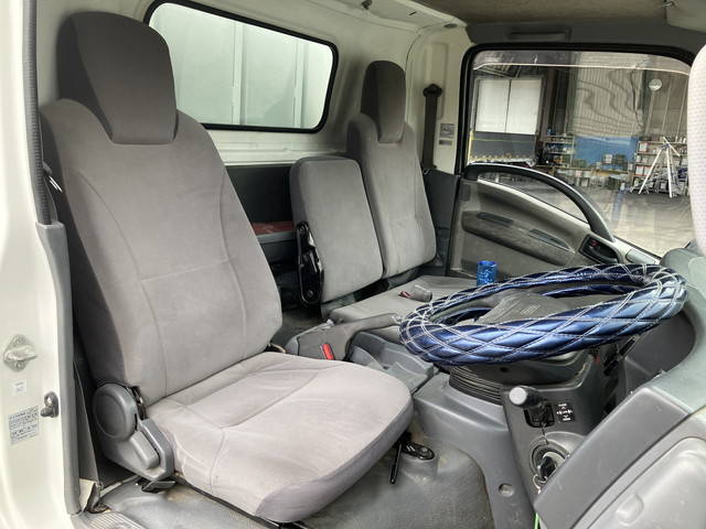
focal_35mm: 28
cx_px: 353
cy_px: 264
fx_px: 571
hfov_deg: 63.4
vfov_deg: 49.7
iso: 50
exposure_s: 1/121
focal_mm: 3.99
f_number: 1.8
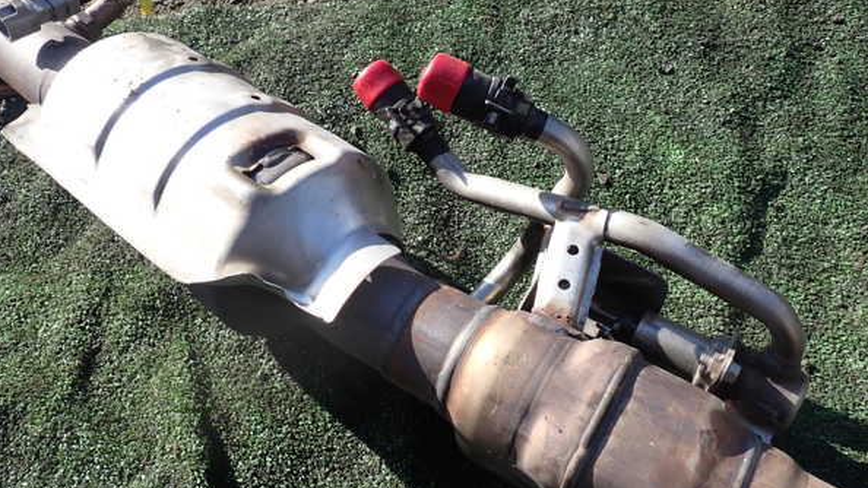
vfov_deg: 35.6
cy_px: 273
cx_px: 433
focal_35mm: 33
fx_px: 759
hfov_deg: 59.5
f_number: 3.2
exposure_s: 1/500
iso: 100
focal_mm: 5.4
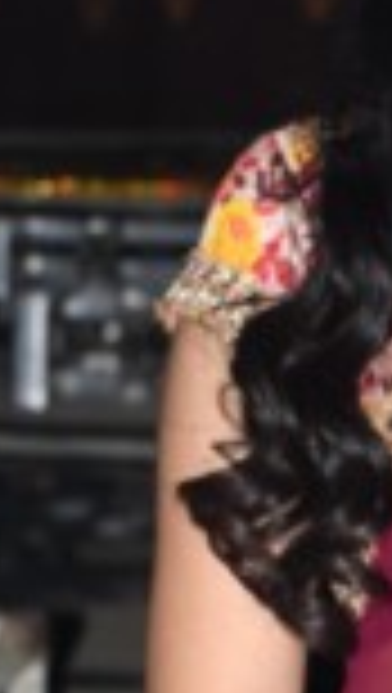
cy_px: 567
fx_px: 9209
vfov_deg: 4.3
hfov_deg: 2.4
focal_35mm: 500
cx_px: 678
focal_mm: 98
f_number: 6.3
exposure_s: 1/60
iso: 640
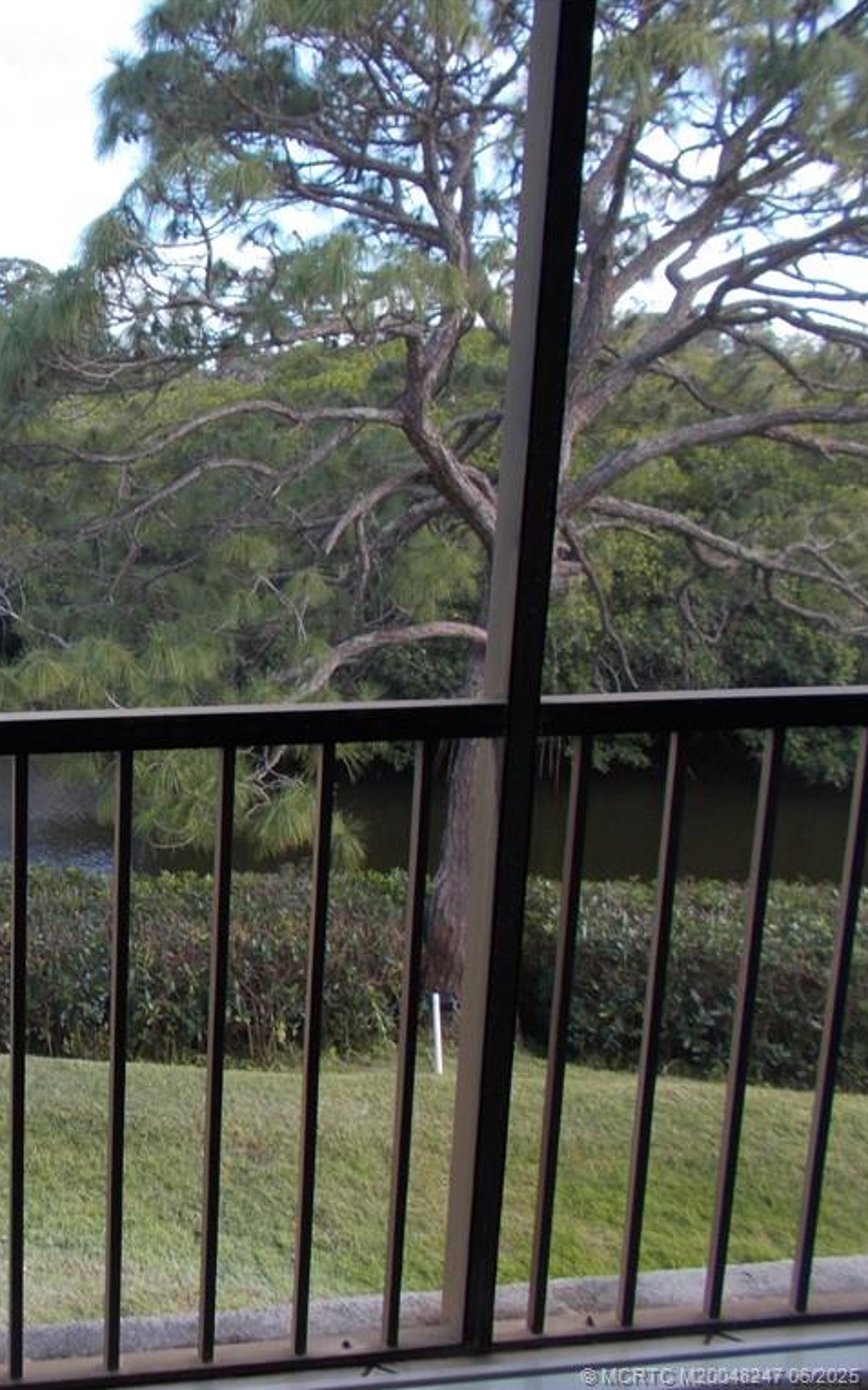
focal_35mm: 37
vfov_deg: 52.7
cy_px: 692
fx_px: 1400
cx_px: -55
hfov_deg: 31.1
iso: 80
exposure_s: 1/125
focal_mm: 4.6
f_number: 3.2
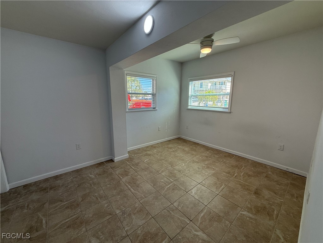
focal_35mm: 14
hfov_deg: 102.1
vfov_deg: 85.7
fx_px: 131
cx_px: 162
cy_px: 122
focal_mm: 2.22
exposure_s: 1/143
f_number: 2.2
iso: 64
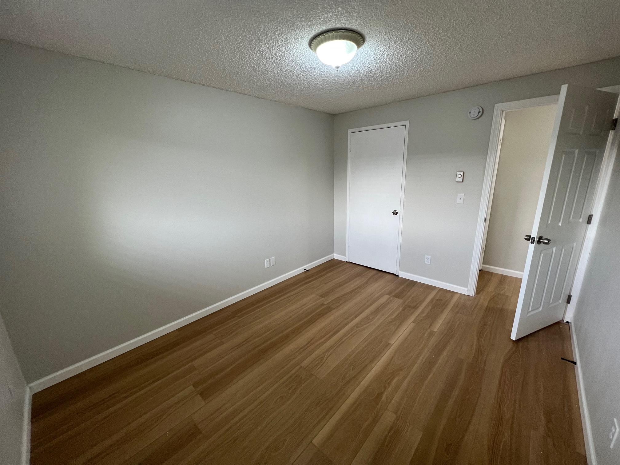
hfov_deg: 106.2
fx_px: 233
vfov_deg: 89.9
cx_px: 310
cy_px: 232
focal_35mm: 13
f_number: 1.8
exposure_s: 1/120
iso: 160
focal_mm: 1.57
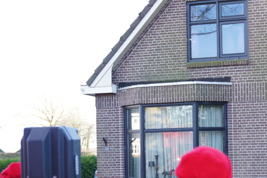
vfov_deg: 21.5
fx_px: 460
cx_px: 234
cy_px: 153
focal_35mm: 62
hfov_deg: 31.1
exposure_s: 1/60
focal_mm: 34
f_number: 2.8
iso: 100
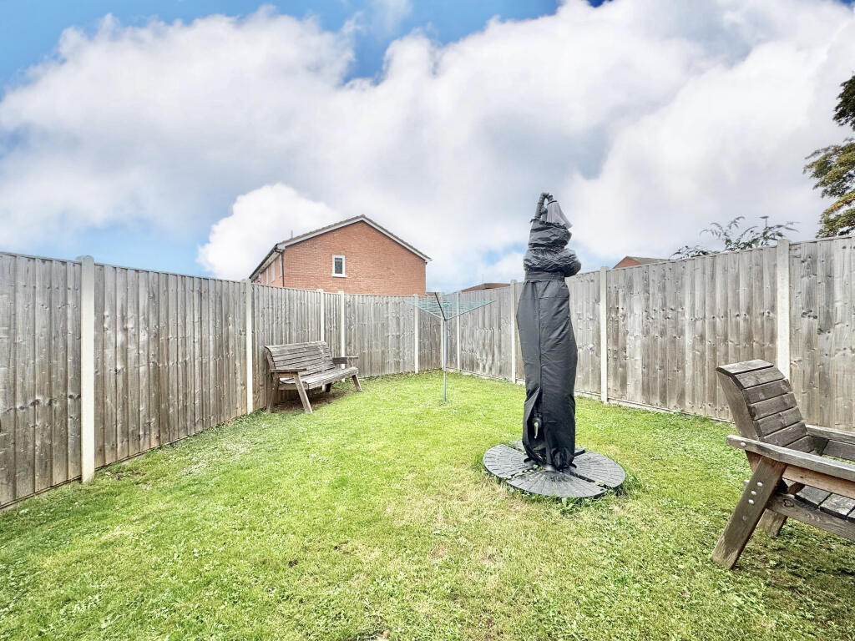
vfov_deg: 85.7
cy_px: 320
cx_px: 428
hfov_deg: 102.1
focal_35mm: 14
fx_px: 346
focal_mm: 2.22
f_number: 2.2
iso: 40
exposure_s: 1/734
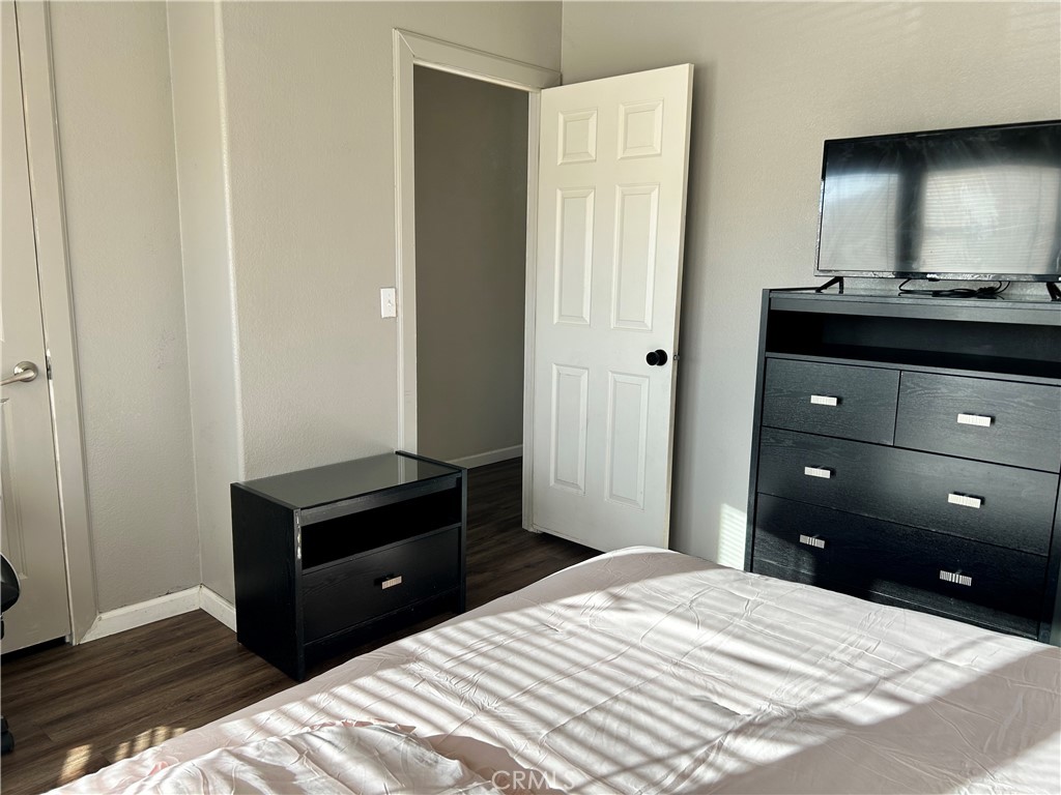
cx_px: 530
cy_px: 398
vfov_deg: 53.1
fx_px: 797
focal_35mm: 26
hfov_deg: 67.3
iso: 40
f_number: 1.5
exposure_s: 1/154
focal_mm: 5.7
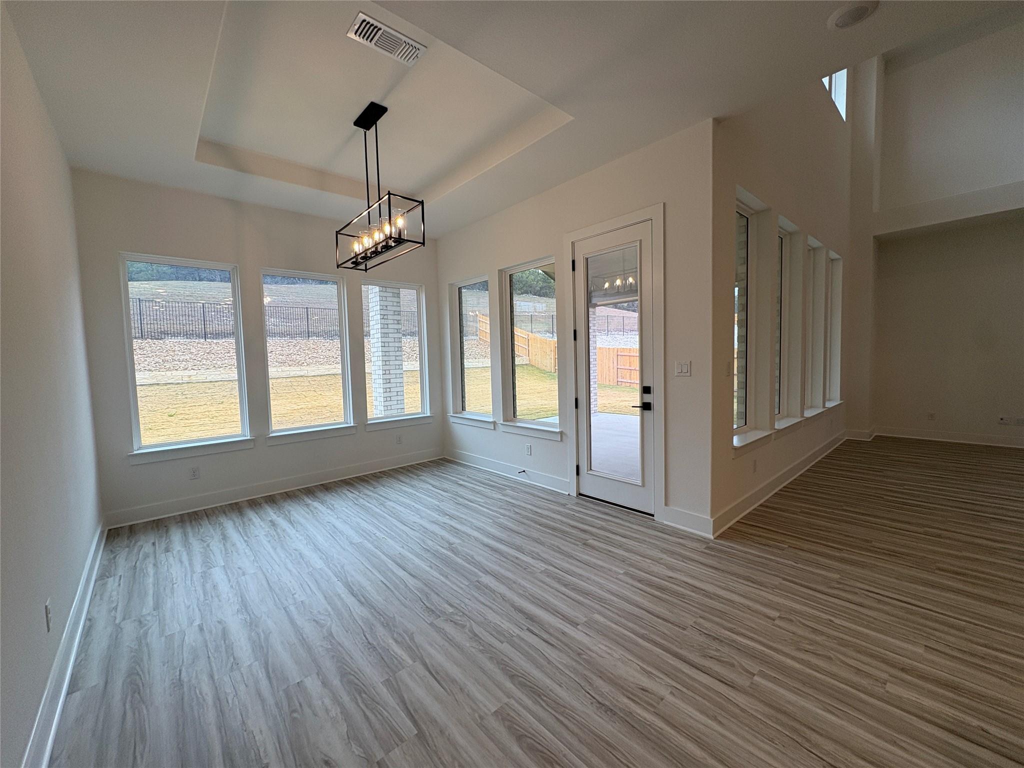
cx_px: 512
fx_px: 414
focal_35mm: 14
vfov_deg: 85.7
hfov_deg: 102.1
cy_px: 384
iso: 50
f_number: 2.2
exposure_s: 1/120
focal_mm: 2.22
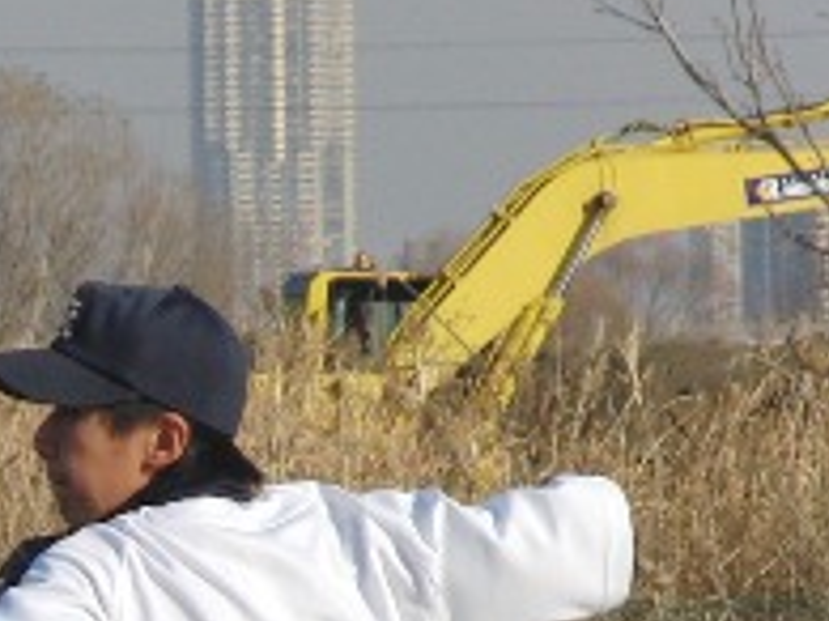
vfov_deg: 1.7
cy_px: 970
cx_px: -225
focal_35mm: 894
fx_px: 21397
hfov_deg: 2.2
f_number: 4.5
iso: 100
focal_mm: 48.1
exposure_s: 1/1000
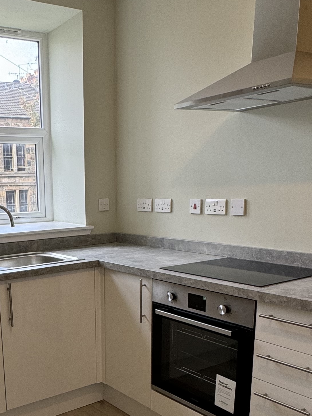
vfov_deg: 46.6
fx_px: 468
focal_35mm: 39
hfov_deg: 35.8
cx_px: 70
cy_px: 296
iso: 100
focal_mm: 2.22
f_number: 2.2
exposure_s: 1/99
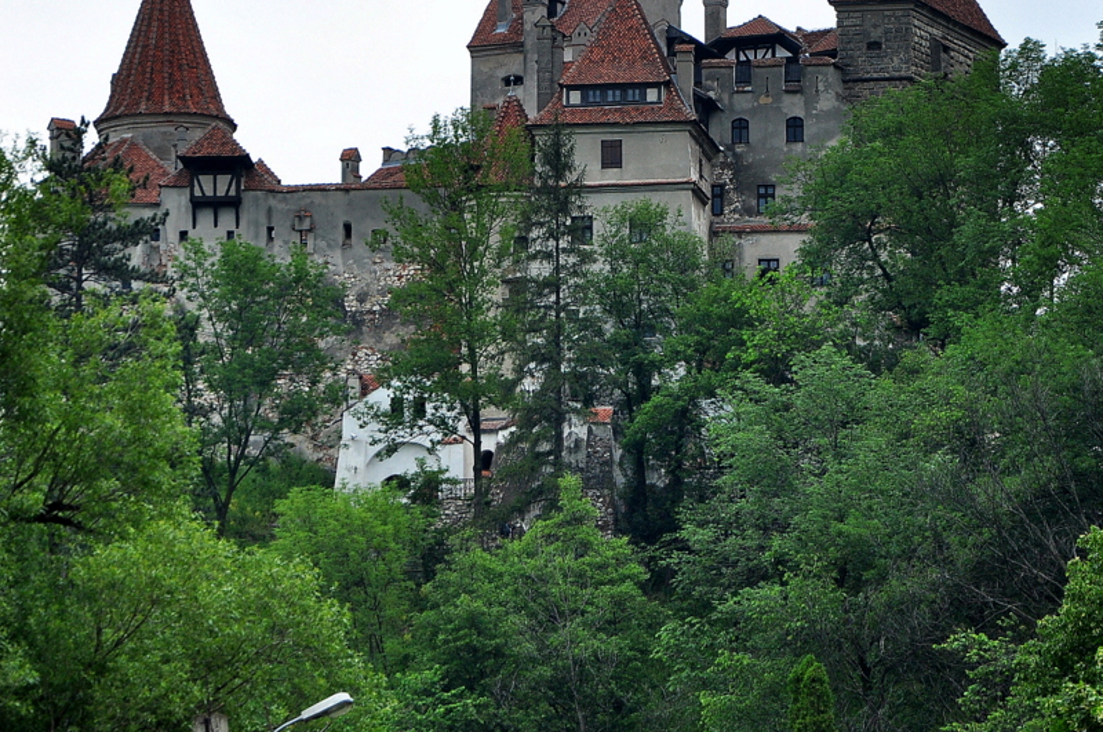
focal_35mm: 169
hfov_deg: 12.2
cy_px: 231
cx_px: 514
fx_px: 5163
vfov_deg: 8.1
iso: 400
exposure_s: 1/640
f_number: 6.3
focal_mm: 75
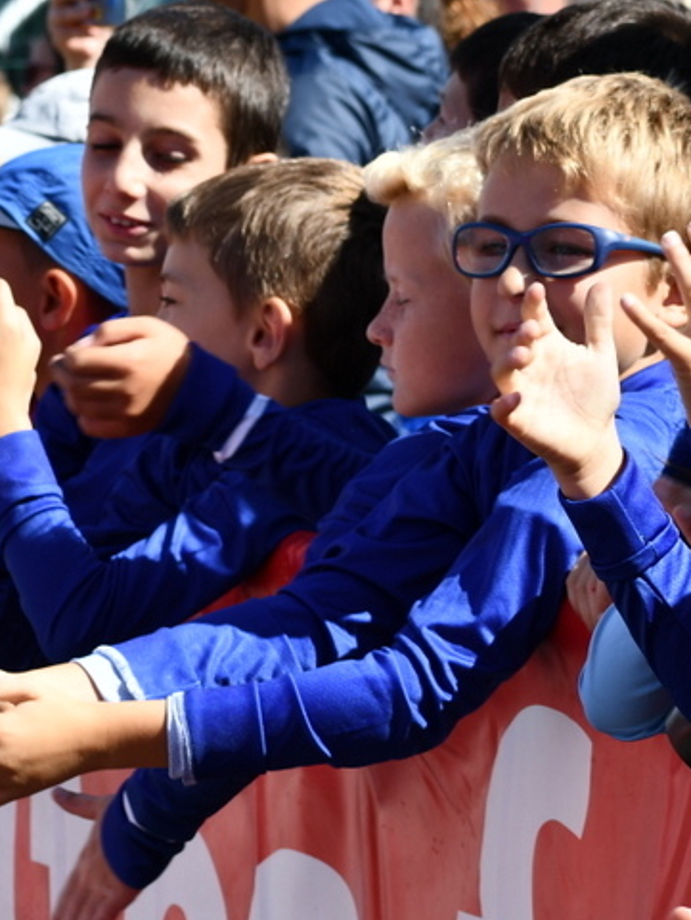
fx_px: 6704
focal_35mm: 252
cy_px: 465
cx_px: -29
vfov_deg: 7.9
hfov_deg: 5.9
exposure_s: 1/250
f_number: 8
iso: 110
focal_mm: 70
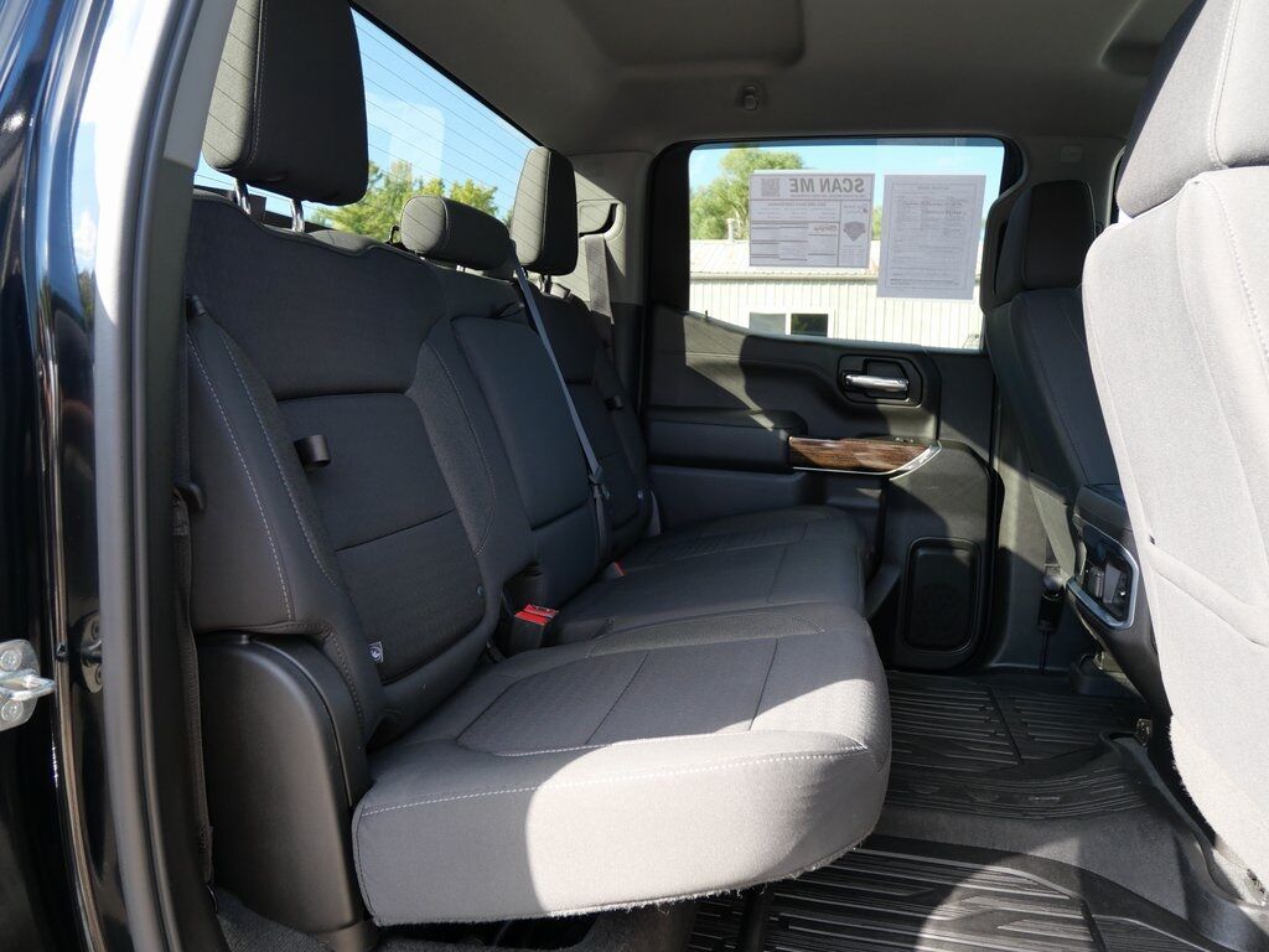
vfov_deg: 56.8
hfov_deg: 71.6
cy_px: 476
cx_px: 634
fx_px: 880
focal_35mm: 24
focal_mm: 12
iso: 200
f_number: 3.5
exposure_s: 1/100
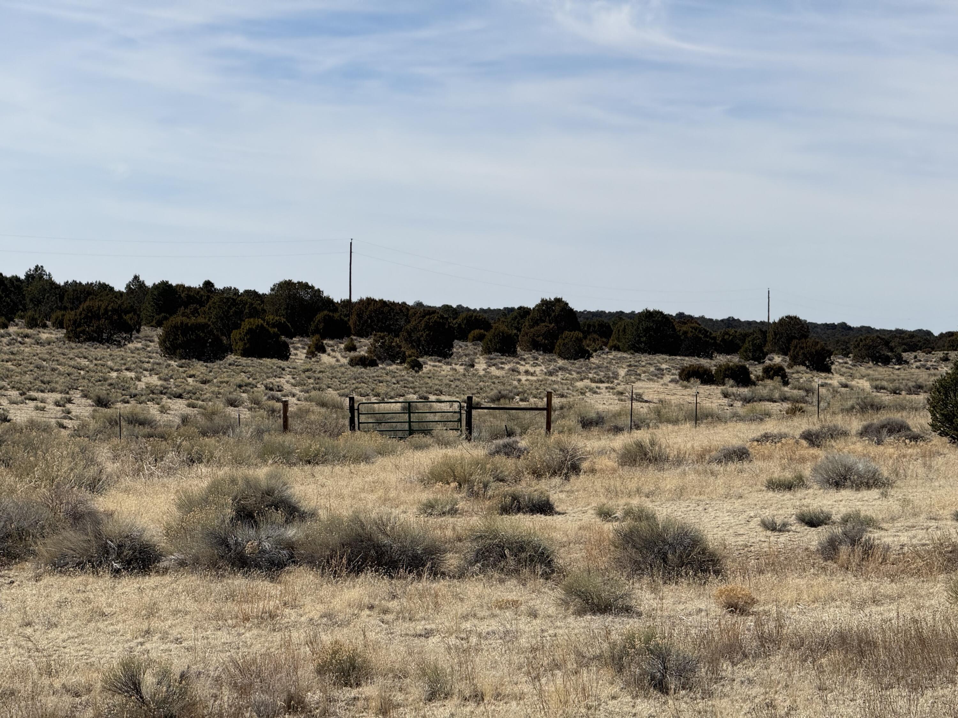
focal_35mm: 120
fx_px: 3321
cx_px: 479
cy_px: 359
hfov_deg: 16.4
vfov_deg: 12.3
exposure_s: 1/2933
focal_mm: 15.66
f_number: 2.8
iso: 64
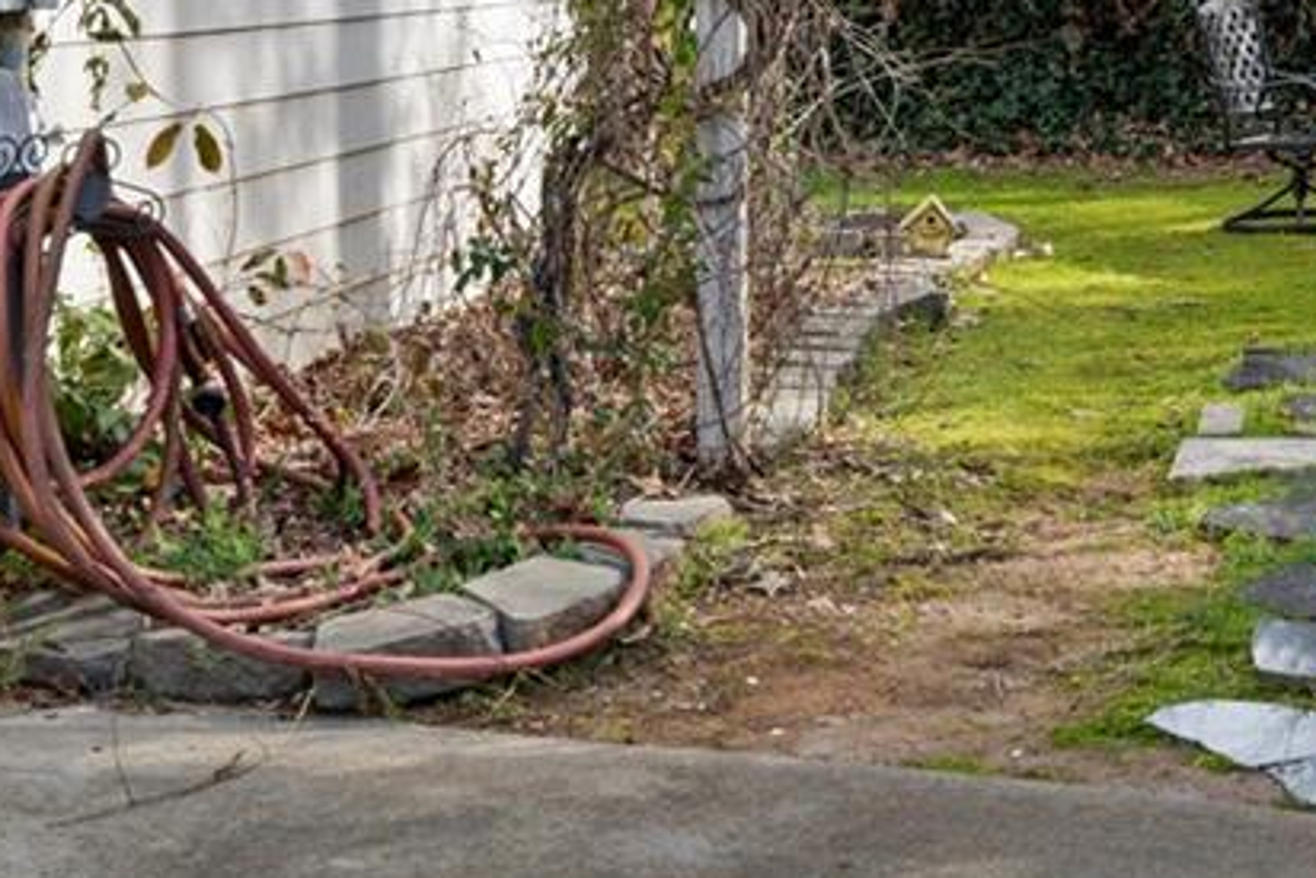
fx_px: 2816
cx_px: 1310
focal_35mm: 77
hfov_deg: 25.1
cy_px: -35
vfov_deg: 17.3
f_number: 6.3
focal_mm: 31
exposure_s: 1/40
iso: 100
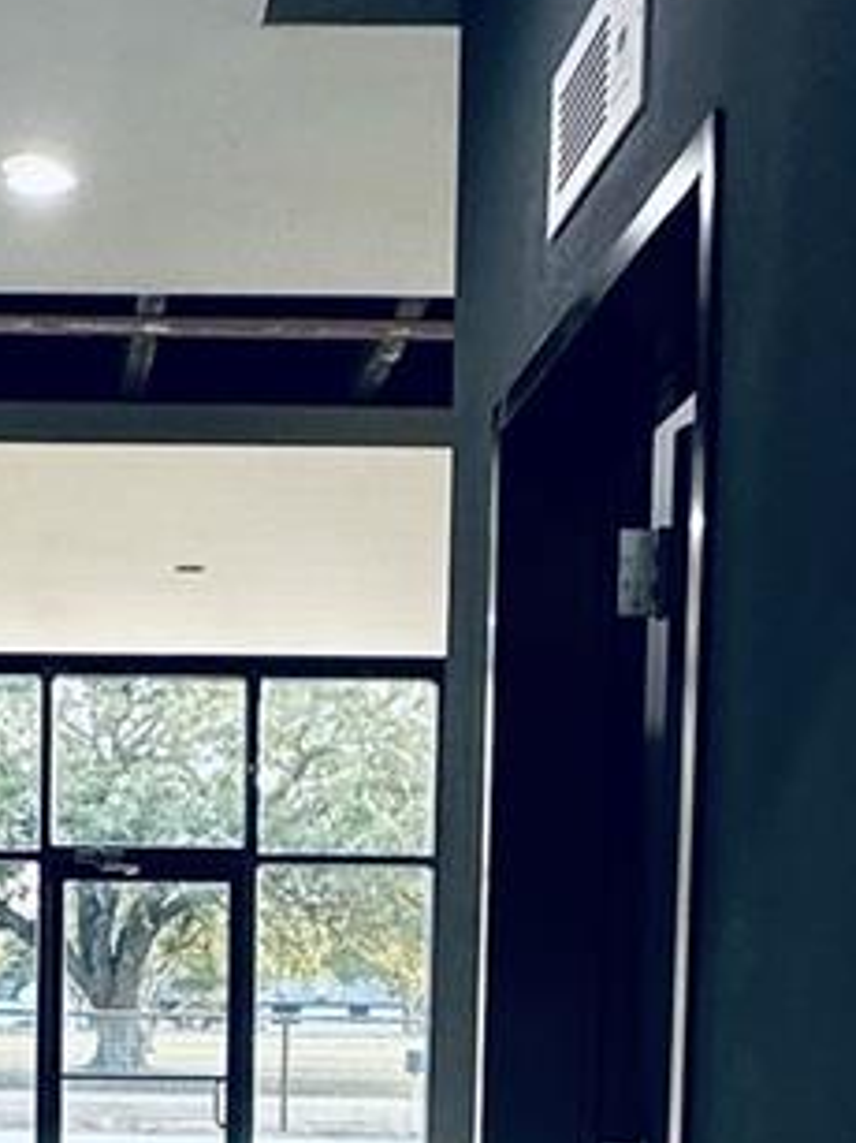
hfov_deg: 20.4
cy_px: 1191
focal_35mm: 70
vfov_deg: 26.1
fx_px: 2310
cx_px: 37
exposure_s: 1/120
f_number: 2.2
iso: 200
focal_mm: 2.22
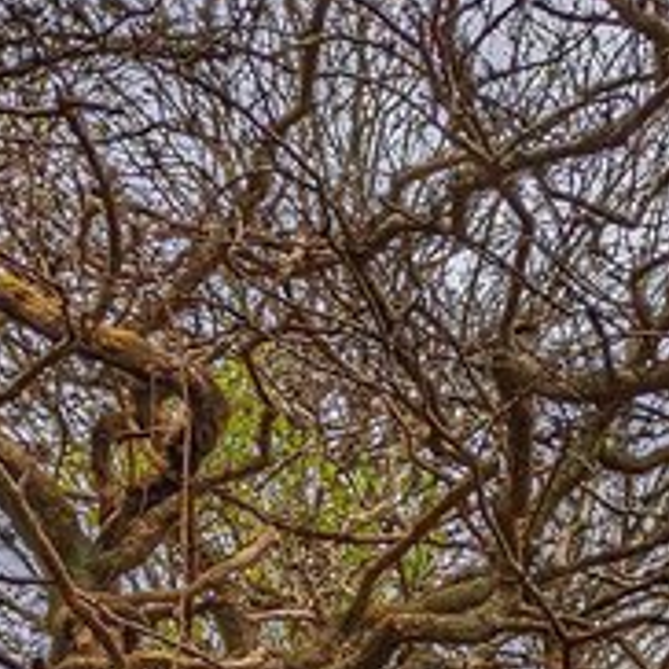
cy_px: 899
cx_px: 739
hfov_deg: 19.9
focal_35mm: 83
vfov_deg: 19.1
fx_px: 1815
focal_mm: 6.81
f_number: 1.85
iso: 39
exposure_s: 1/662
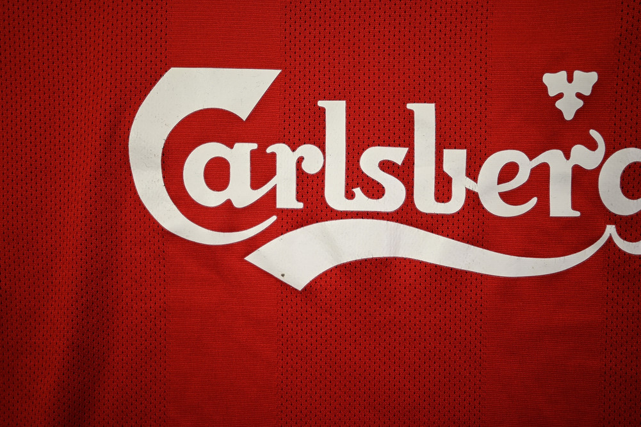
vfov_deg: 35.1
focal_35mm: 38
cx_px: 320
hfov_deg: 50.7
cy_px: 214
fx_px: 677
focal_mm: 38
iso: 200
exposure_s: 1/125
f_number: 5.3
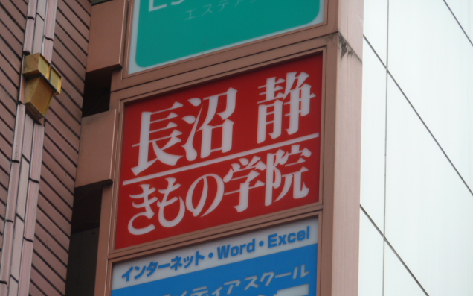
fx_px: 2887
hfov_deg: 9.4
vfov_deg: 5.9
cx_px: 236
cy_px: 149
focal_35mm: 224
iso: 80
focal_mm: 34.4
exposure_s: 1/80
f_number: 4.6
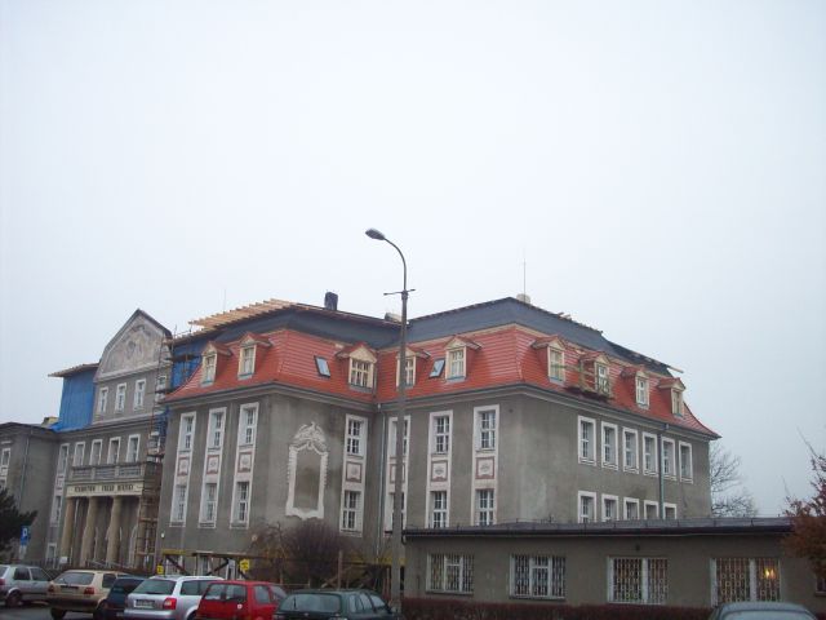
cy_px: 310
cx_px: 413
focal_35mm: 37
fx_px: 883
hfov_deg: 50.1
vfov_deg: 38.7
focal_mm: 6.2
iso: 110
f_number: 2.8
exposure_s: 1/64
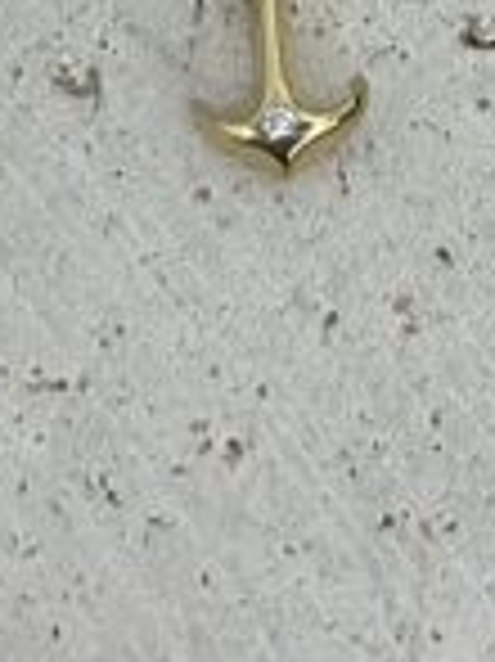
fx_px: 3322
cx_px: 261
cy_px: -326
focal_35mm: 174
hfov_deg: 8.5
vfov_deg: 10.9
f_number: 1.78
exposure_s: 1/475
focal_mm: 6.86
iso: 80
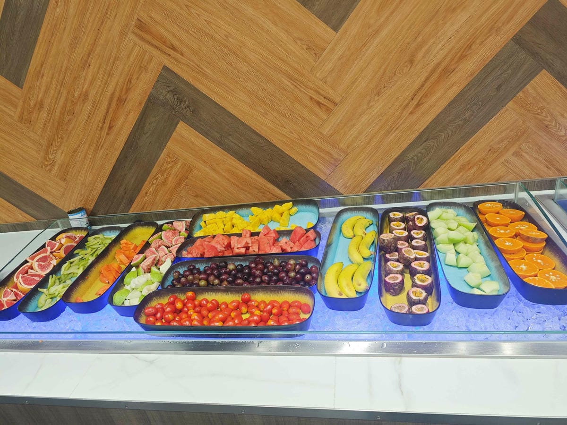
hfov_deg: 73.9
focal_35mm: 23
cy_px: 212
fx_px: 377
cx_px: 284
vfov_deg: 58.9
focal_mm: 8.72
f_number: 2
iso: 200
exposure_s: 1/120
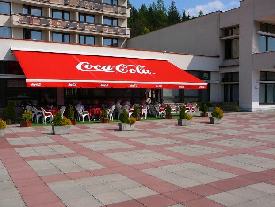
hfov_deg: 51.3
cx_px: 136
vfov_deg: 39.7
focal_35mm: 36
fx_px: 286
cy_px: 101
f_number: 5
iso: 80
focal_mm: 5.2
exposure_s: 1/800
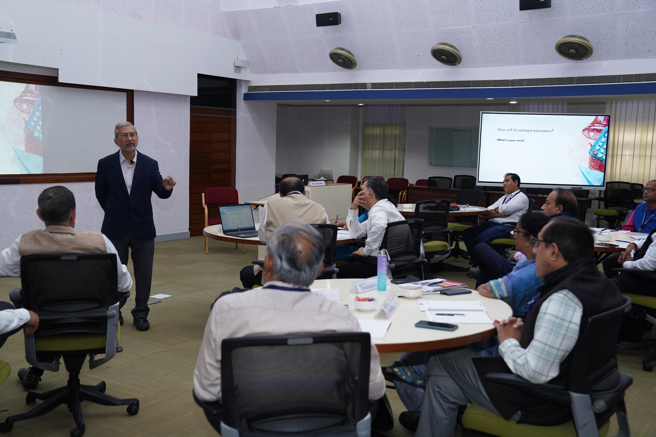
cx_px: 328
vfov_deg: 33.4
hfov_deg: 48.5
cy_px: 218
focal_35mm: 40
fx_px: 729
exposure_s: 1/125
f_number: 4
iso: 800
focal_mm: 40
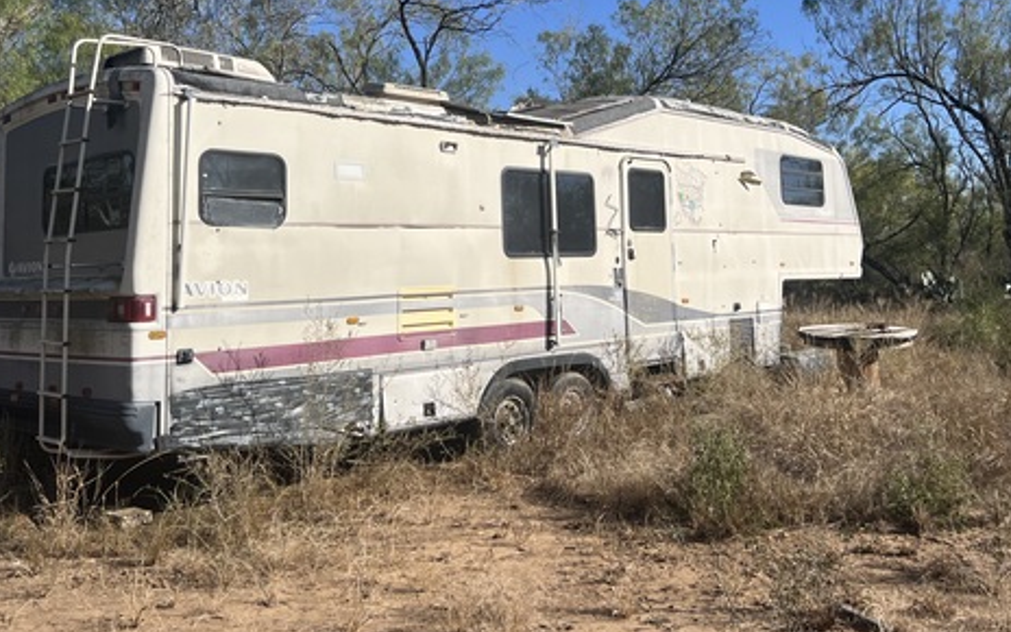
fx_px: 1047
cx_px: 567
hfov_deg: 51.4
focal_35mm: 38
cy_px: 166
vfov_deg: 33.0
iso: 50
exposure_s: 1/5587
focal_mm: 5.7
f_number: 1.5
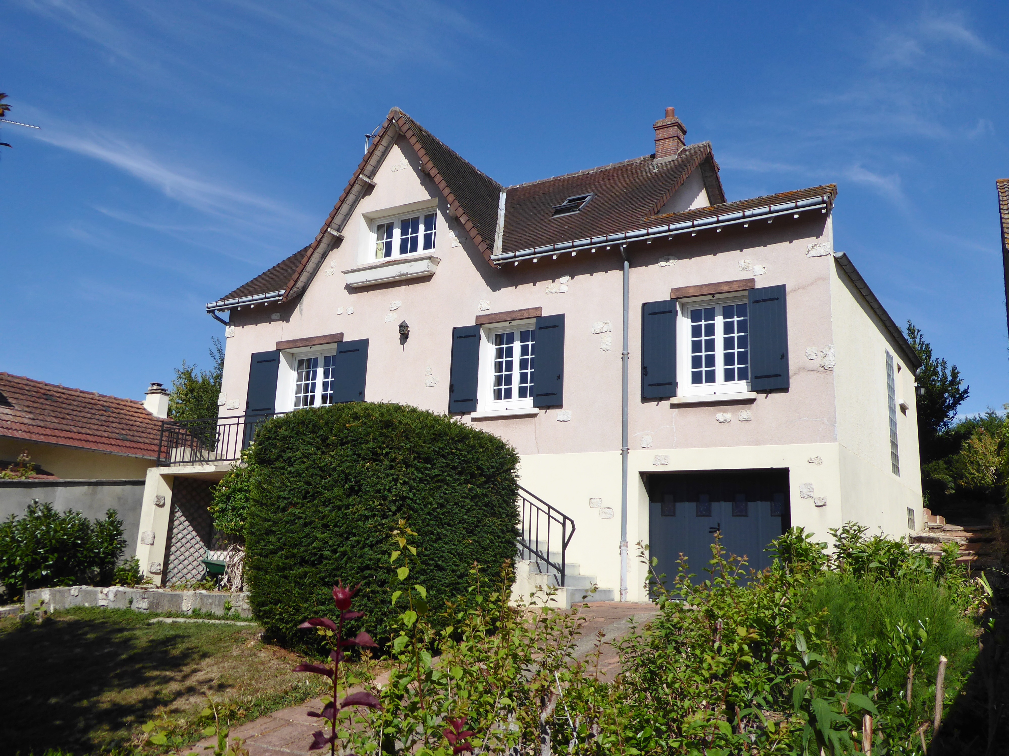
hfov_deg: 56.8
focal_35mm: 32
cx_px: 504
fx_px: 933
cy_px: 378
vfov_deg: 44.2
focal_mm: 5.4
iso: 80
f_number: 3.5
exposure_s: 1/1600
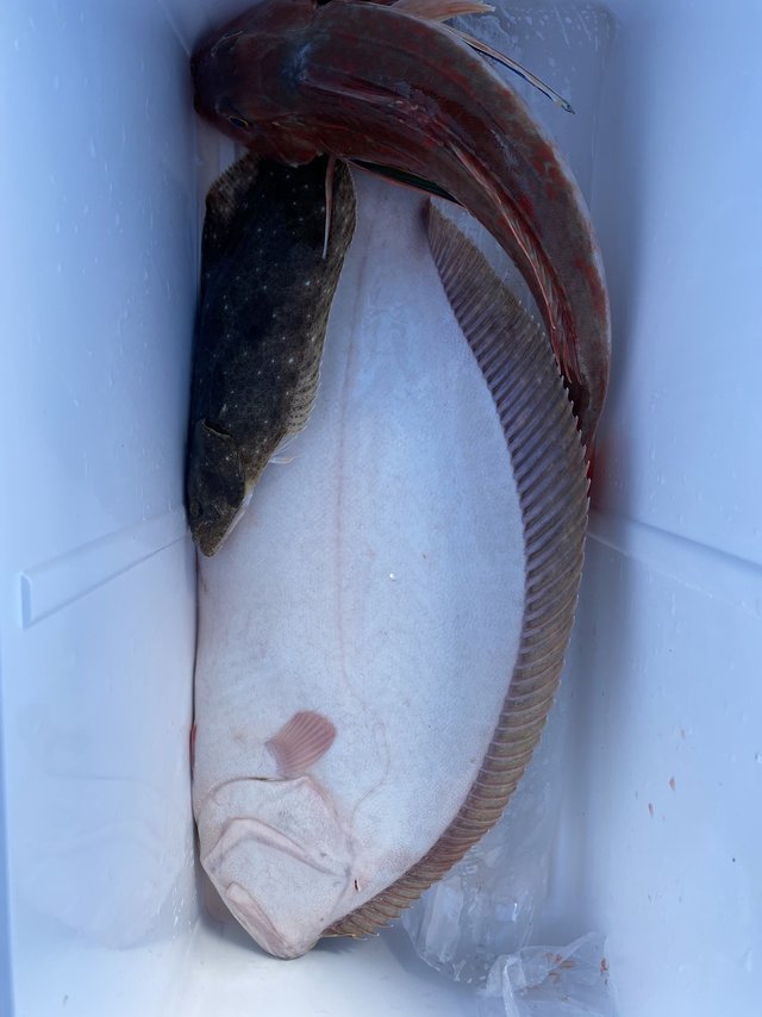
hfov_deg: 53.0
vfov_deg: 67.3
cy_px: 508
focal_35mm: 26
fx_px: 763
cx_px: 381
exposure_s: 1/912
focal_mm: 4.25
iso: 32
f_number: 1.8
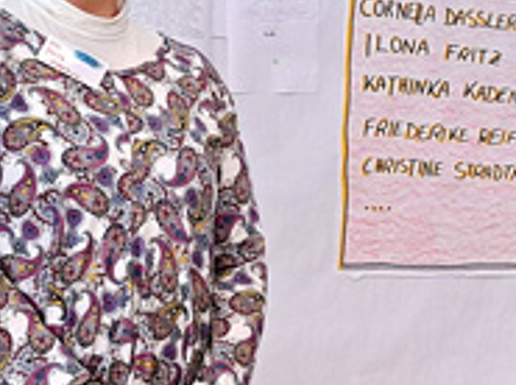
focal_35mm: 78
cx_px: 237
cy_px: 276
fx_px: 1160
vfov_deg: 18.7
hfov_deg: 25.1
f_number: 1.8
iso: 100
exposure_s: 1/50
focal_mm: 5.23
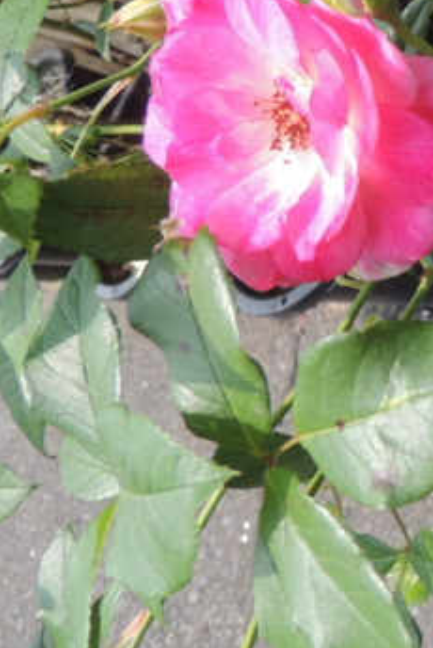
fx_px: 1044
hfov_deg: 19.6
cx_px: 691
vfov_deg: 33.2
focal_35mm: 58
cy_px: 102
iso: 100
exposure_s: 1/500
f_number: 3
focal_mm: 4.3
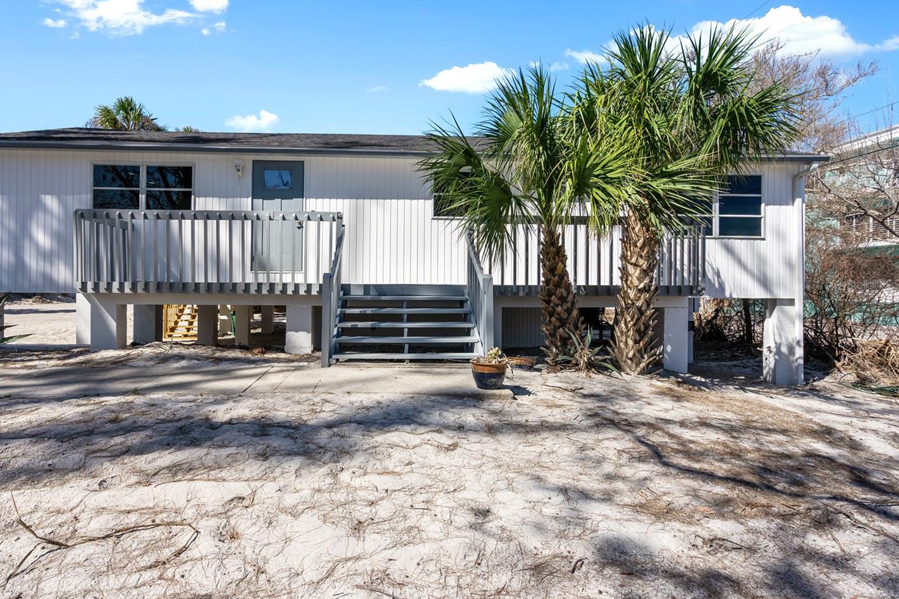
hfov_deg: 89.6
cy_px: 284
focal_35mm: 18
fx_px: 449
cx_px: 397
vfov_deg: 67.3
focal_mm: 16
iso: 400
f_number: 8
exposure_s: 1/1600
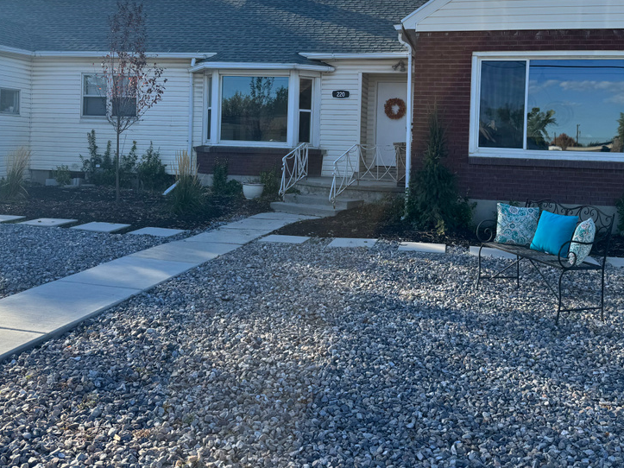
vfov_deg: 41.2
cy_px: 149
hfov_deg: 53.9
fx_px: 613
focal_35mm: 34
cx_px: 344
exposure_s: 1/2105
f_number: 1.78
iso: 80
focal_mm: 6.76
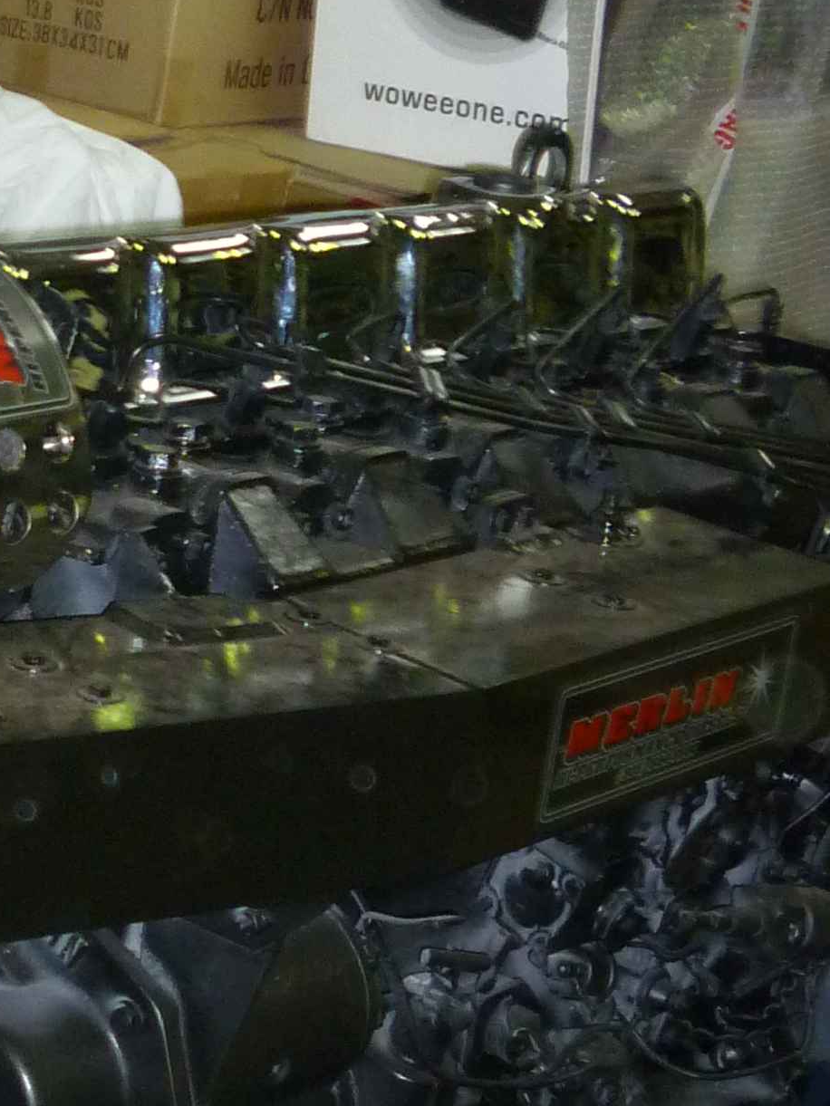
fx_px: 3037
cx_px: -290
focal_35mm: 95
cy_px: 555
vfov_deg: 20.6
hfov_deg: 14.8
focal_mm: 5.2
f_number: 3.3
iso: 250
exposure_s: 1/30
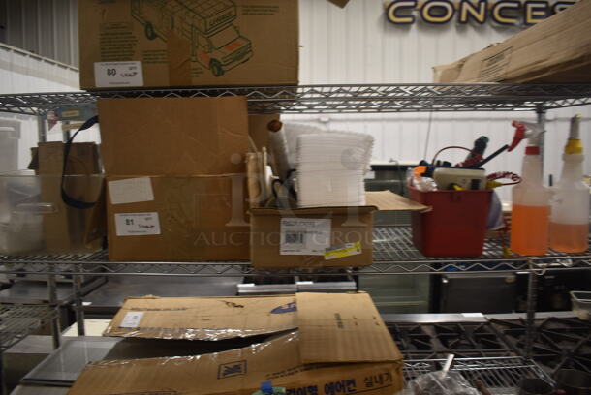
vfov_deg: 48.0
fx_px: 444
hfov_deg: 67.3
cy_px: 198
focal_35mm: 27
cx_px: 296
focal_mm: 18
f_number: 3.5
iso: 200
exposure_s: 1/30
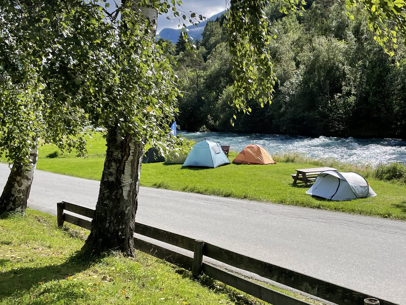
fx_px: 469
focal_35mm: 40
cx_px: 224
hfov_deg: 46.7
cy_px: 110
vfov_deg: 35.7
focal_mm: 4.2
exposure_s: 1/2353
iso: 32
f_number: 1.6
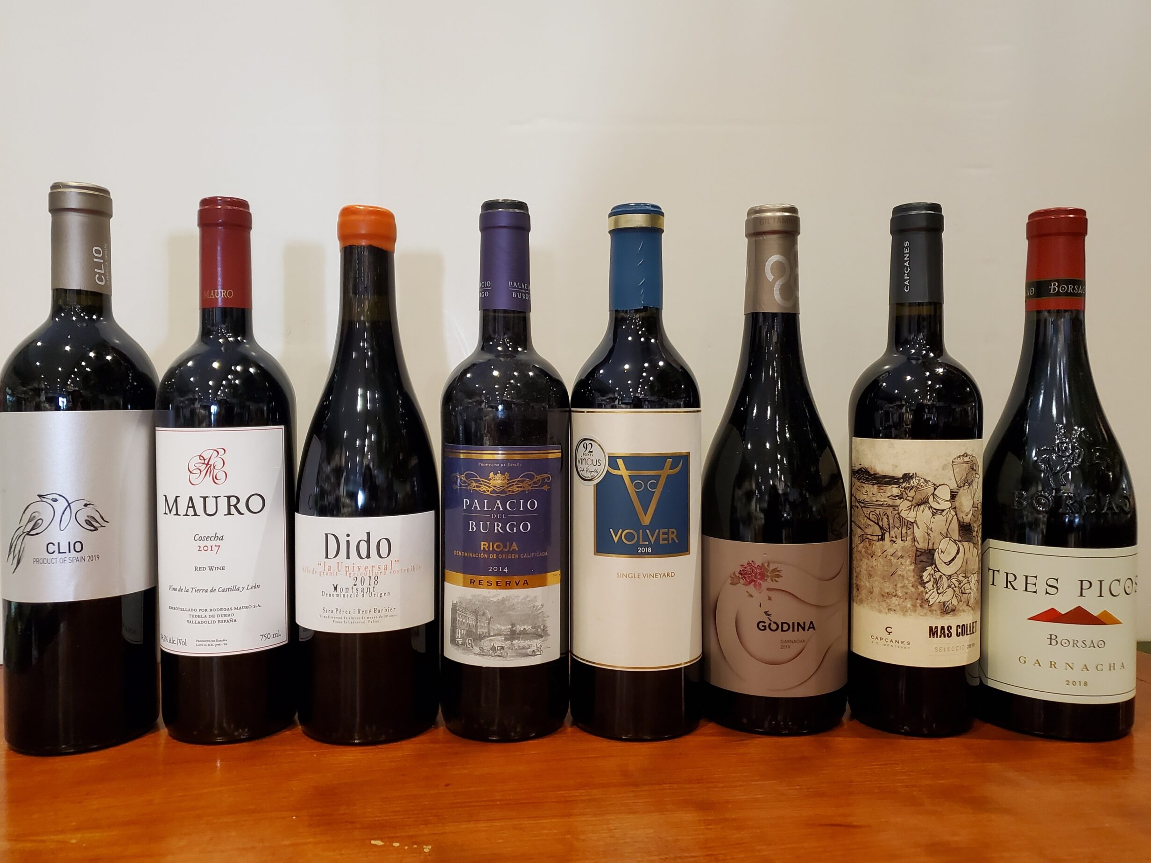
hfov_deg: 65.3
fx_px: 898
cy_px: 421
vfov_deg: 51.4
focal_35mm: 27
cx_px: 568
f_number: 1.5
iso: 320
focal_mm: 4.3
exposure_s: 1/40
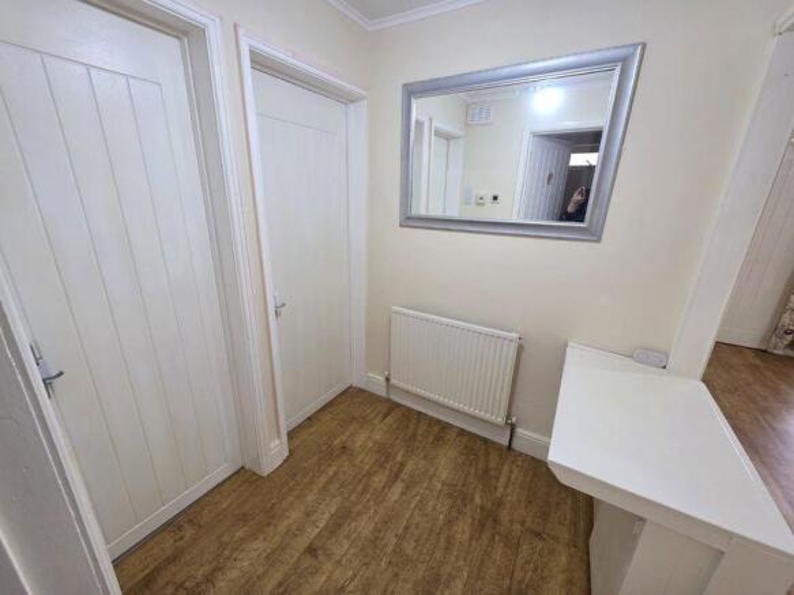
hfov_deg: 106.2
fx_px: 298
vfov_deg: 89.9
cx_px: 397
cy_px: 298
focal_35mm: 13
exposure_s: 1/50
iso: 200
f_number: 1.9
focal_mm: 2.2
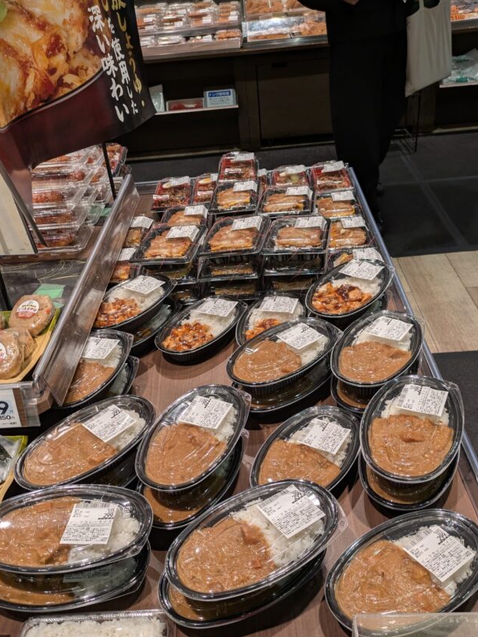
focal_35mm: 32
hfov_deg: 44.2
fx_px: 589
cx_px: 240
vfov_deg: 56.5
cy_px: 369
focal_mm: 5.43
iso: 126
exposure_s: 1/335
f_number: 1.89
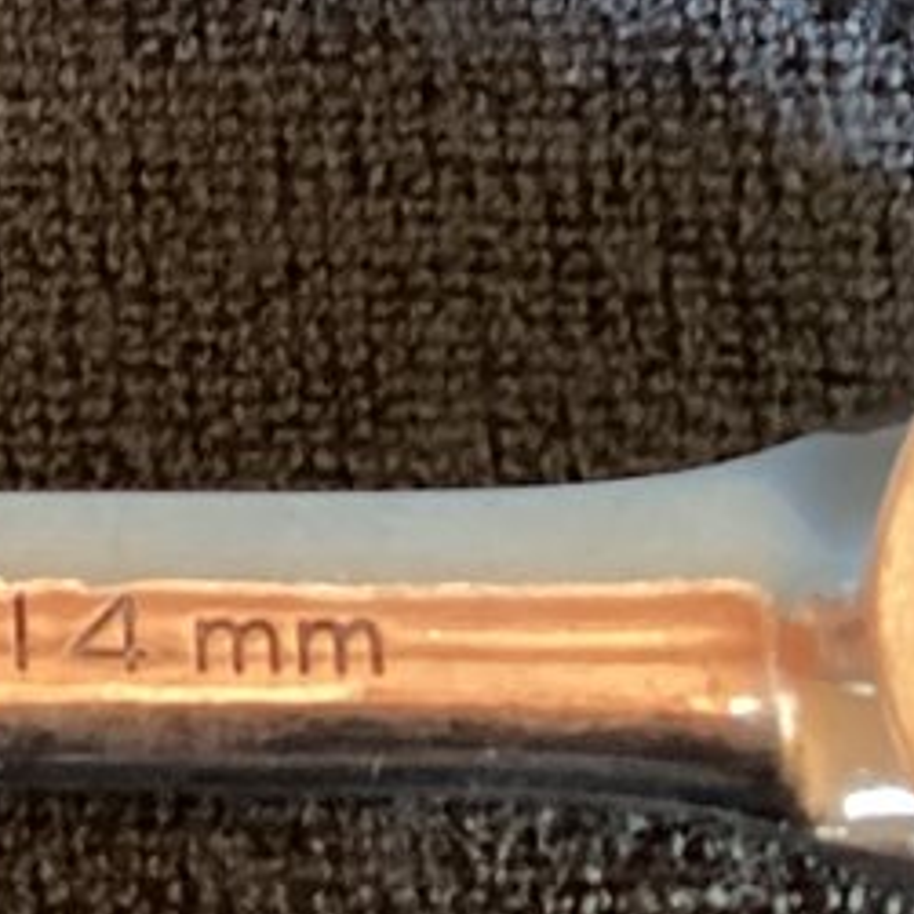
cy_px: 300
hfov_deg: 9.8
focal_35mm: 165
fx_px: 4929
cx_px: -970
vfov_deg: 10.6
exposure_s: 1/25
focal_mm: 3.3
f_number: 2.4
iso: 400
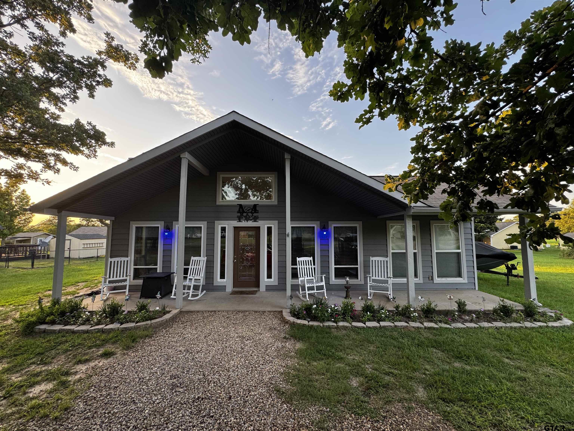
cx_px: 287
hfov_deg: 102.1
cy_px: 216
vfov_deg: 85.7
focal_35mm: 14
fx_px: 232
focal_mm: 2.22
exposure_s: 1/99
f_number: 2.2
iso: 100
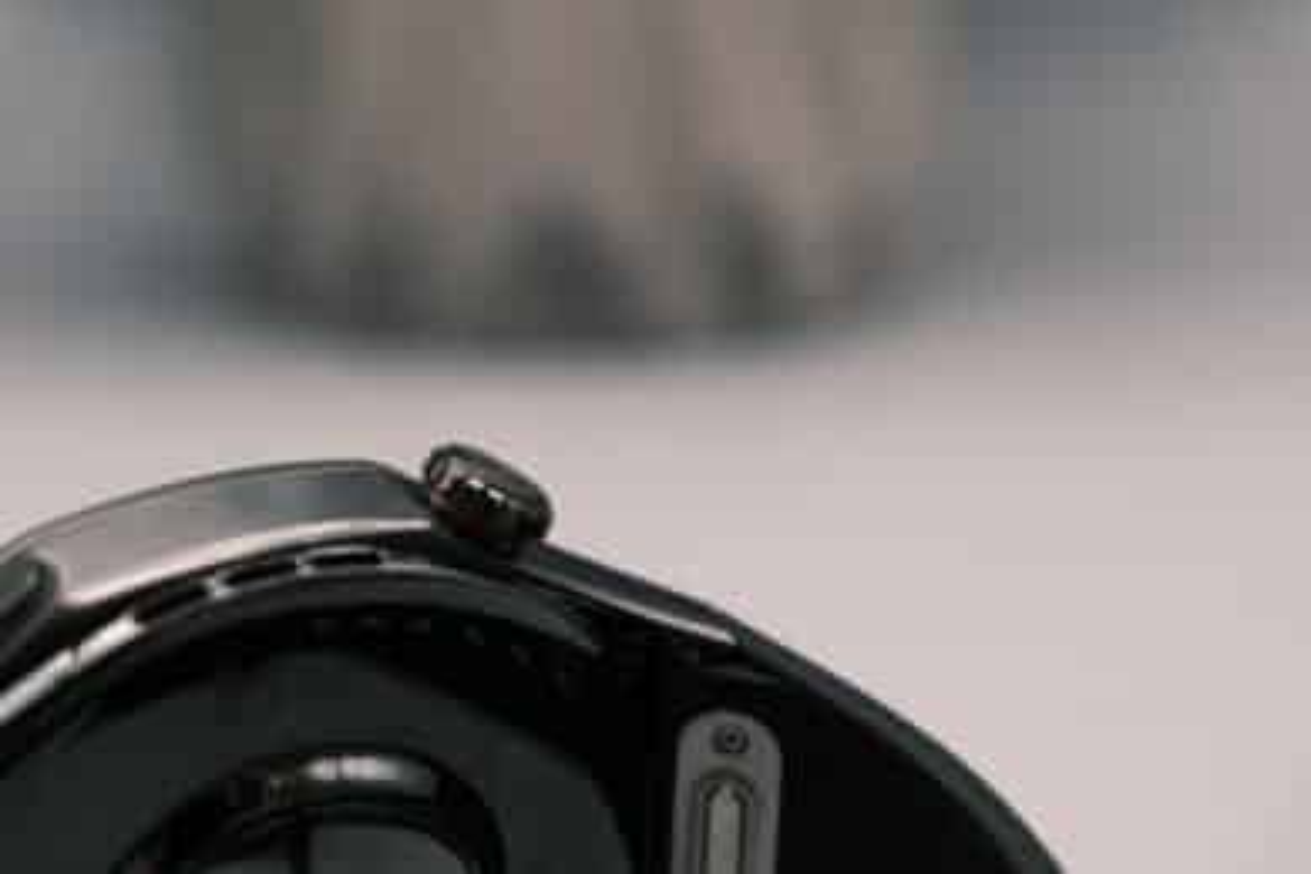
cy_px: 437
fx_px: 2731
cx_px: 656
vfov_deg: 18.2
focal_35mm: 75
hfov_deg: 27.0
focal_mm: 50
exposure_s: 1/150
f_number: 6.4
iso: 640
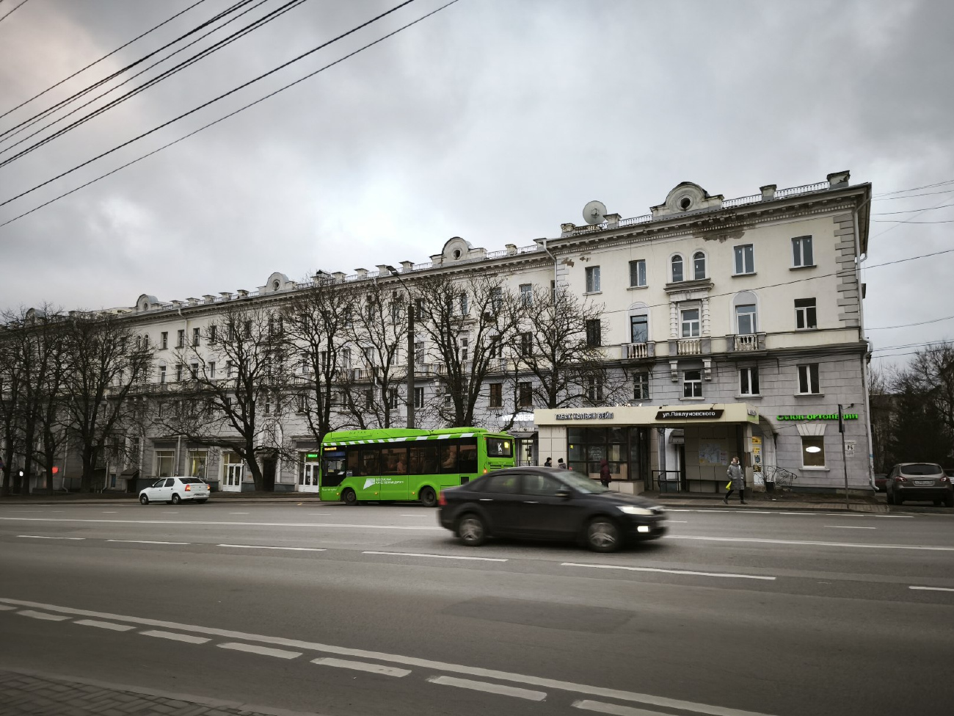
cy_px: 358
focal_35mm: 23
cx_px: 477
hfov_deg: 73.9
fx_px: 634
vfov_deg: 58.9
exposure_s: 1/100
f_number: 1.7
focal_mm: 5.35
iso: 125
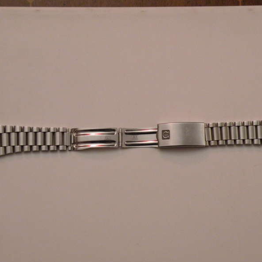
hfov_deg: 25.7
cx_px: 149
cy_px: 132
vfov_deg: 25.7
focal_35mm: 67
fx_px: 574
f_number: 3.5
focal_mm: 9.8
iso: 400
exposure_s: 1/39
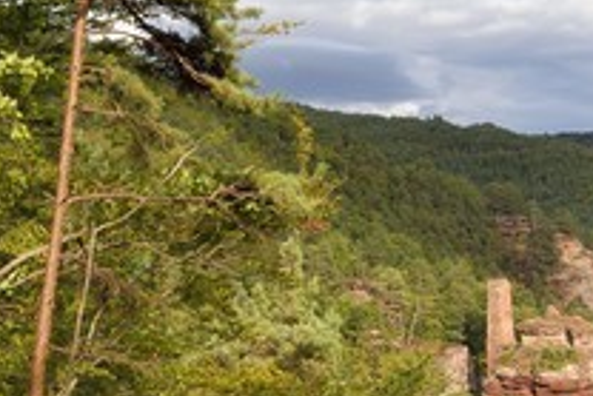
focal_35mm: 113
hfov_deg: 18.1
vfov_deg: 12.1
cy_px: 231
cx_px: 302
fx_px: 1863
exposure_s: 1/250
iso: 800
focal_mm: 56
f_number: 20
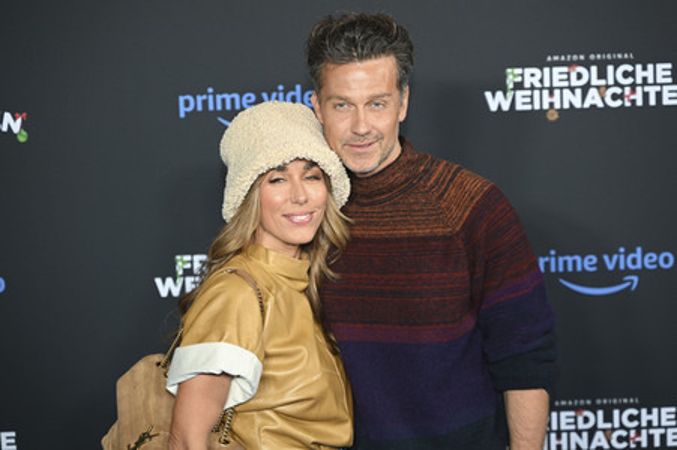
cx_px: 338
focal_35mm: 75
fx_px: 1409
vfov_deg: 18.2
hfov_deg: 27.0
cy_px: 225
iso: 400
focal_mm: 75
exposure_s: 1/125
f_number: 2.8
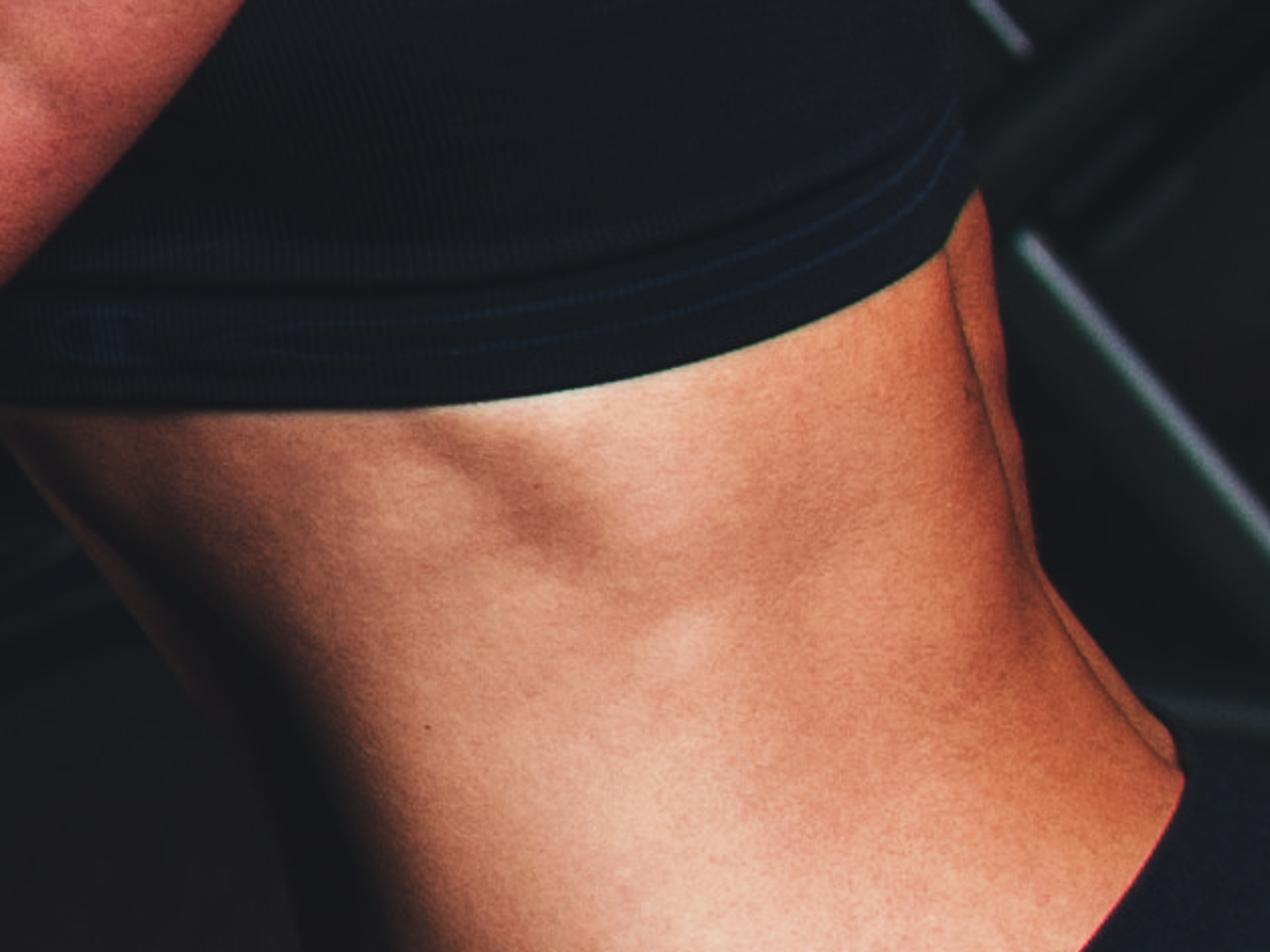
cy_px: -538
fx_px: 12631
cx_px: -3033
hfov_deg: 5.3
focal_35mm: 344
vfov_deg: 4.3
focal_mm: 35
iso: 200
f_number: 4
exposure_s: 1/80
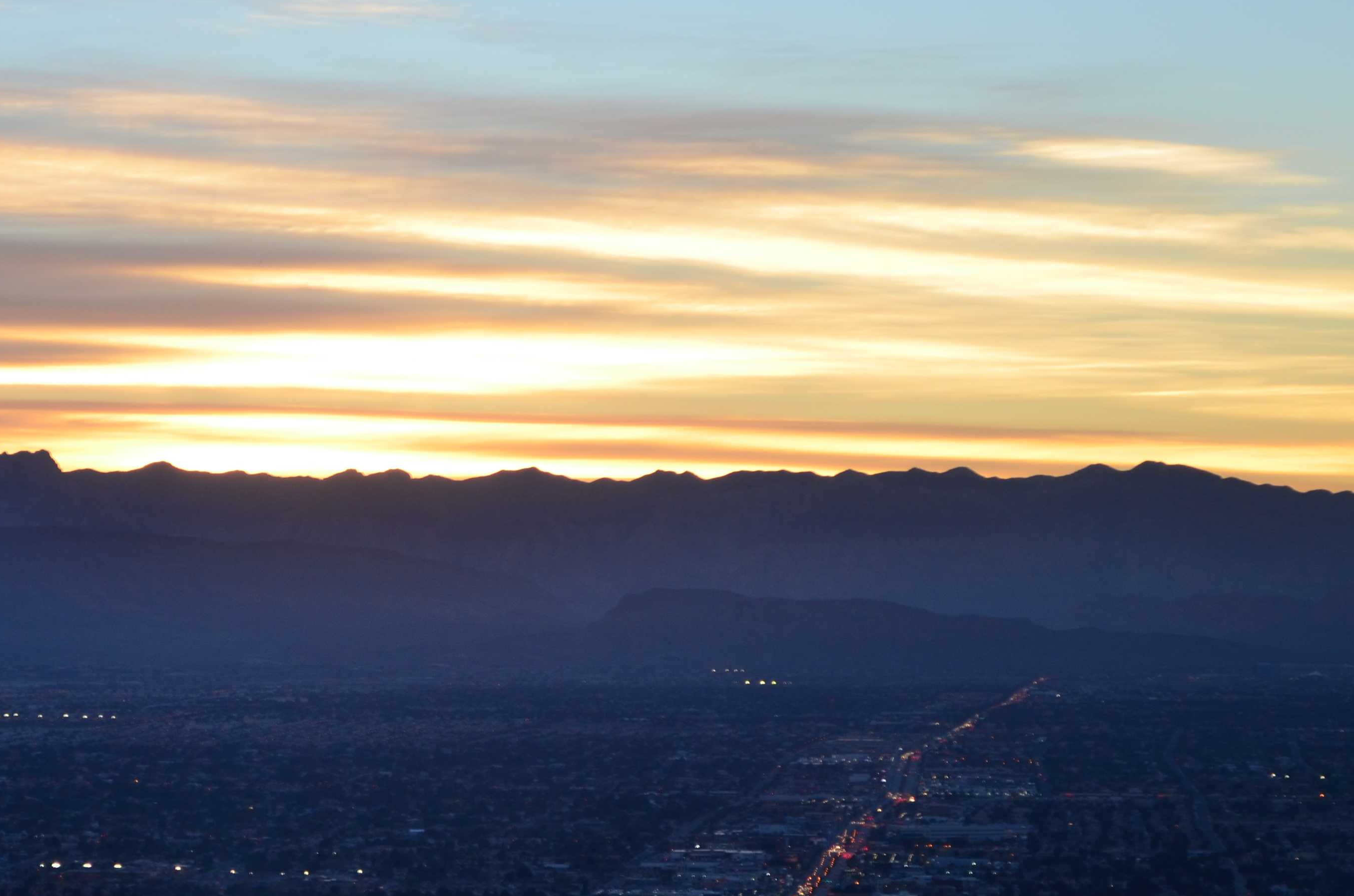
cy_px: 533
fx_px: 5626
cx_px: 308
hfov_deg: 13.7
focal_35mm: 150
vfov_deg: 9.1
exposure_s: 1/160
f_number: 6.3
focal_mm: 55
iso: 200
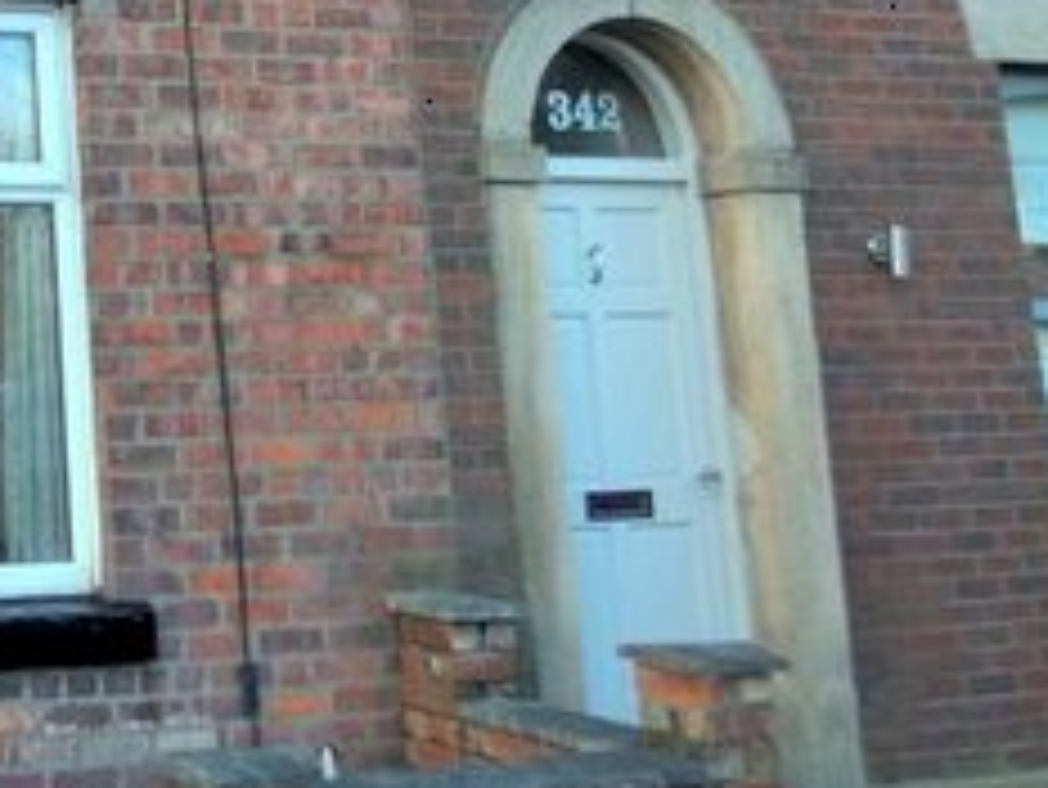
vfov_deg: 23.3
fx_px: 1817
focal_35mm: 60
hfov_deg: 27.3
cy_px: -16
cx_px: -292
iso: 80
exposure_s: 1/125
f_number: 2.8
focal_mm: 3.6
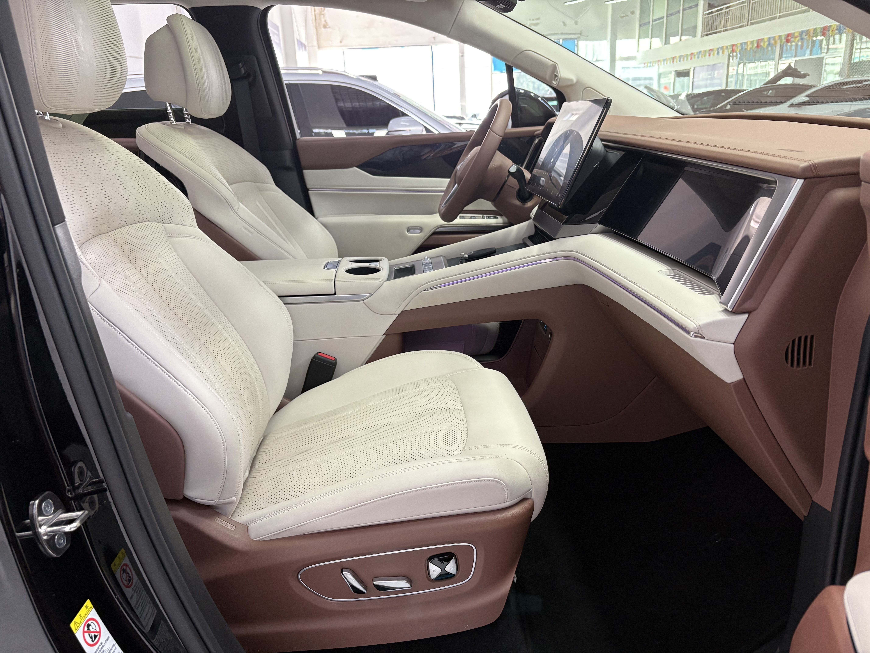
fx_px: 653
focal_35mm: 26
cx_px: 435
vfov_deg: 53.1
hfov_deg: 67.3
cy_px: 326
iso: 160
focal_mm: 5.96
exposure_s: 1/50
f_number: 1.6
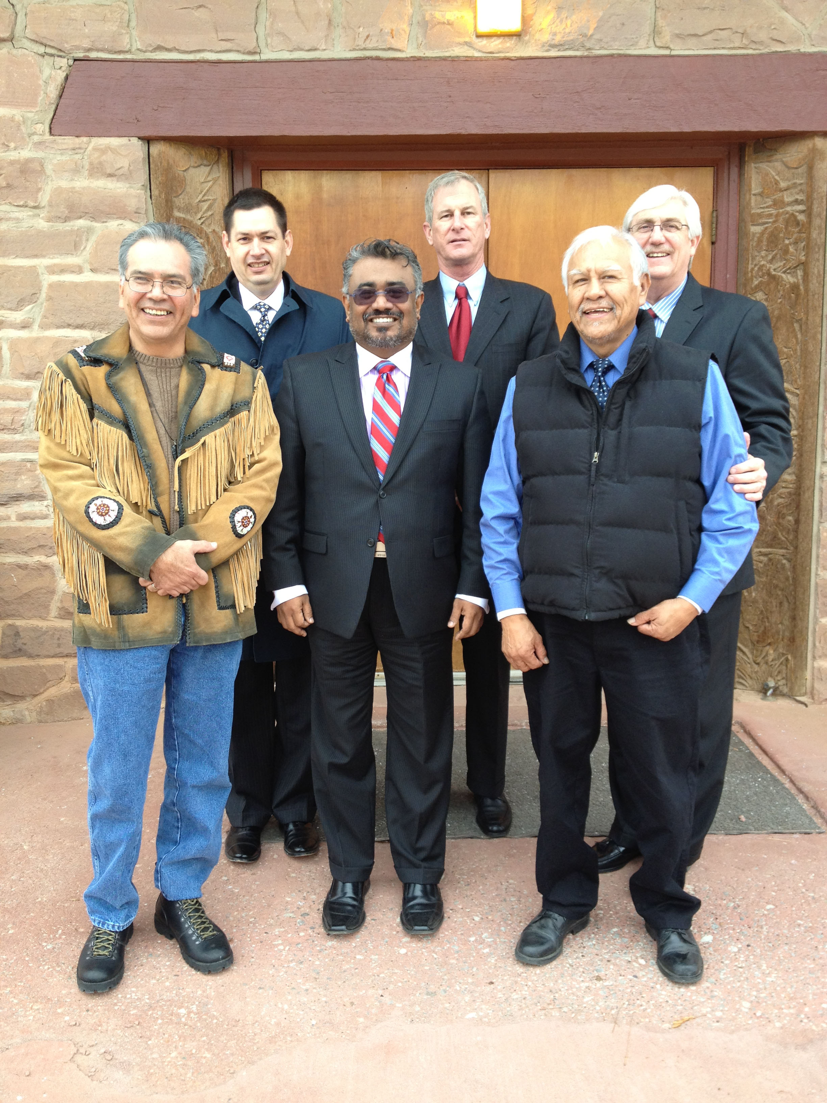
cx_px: 414
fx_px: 1115
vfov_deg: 52.6
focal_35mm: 35
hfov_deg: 40.7
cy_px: 552
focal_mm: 4.28
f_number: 2.4
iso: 80
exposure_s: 1/120
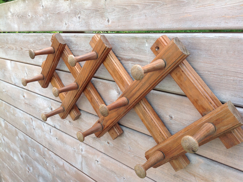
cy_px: 91
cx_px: 122
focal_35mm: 35
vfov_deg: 40.6
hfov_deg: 52.7
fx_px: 245
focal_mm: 4.28
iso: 50
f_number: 2.4
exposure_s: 1/207
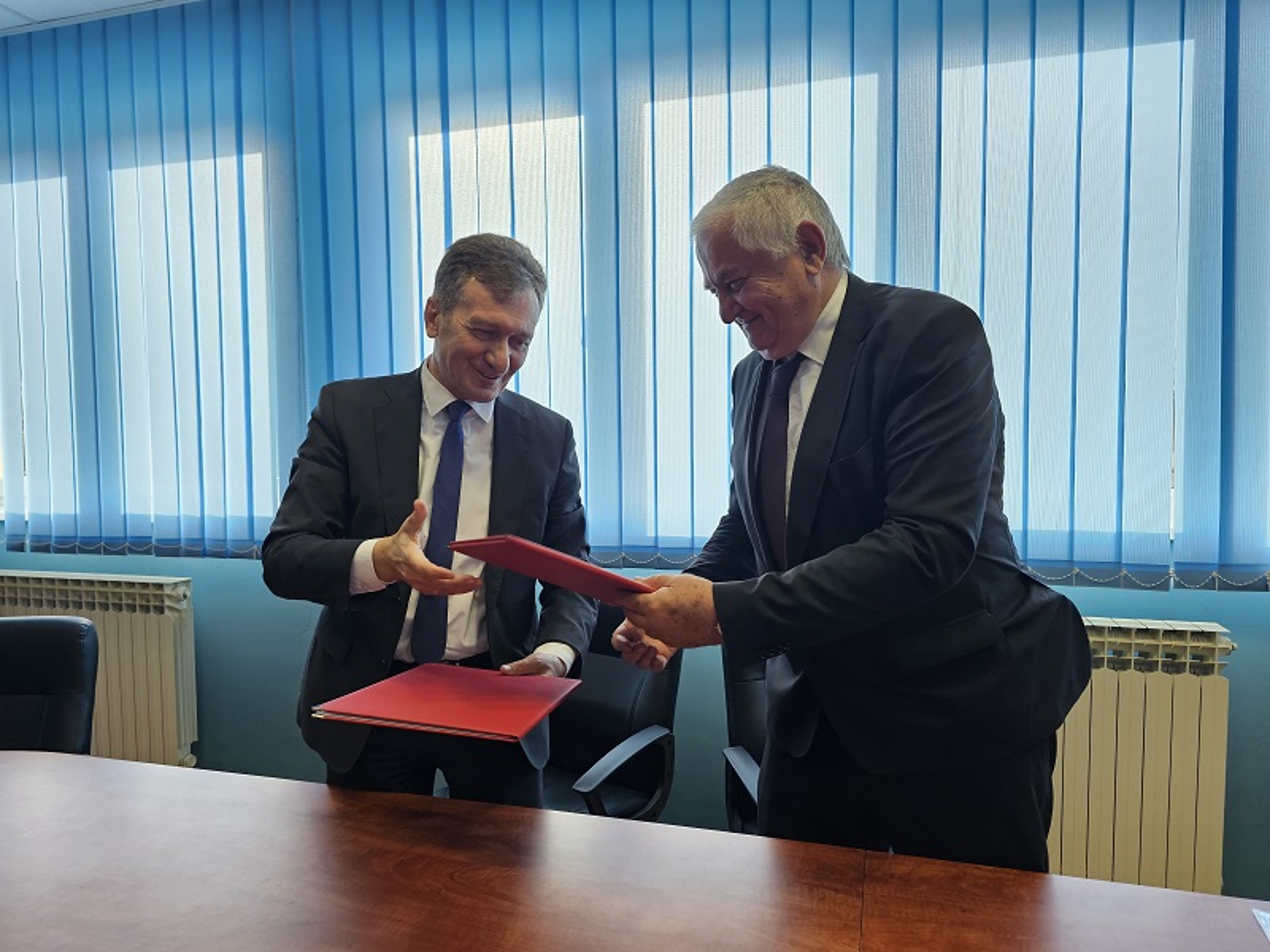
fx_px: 844
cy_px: 476
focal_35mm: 23
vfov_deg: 58.9
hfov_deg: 73.9
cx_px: 635
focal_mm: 6.3
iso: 100
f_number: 1.7
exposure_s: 1/100
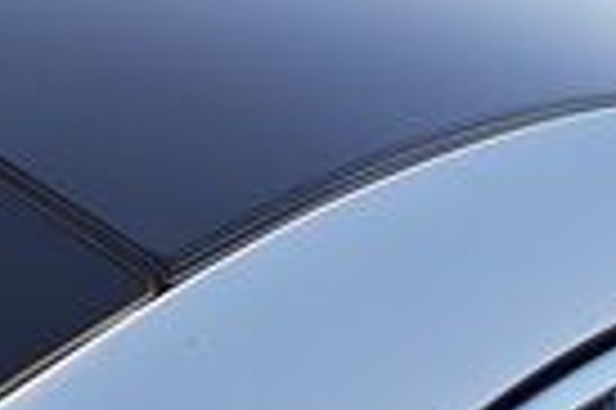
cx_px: 193
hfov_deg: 4.2
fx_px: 8306
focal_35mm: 486
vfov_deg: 2.8
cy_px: 1412
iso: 50
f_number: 1.8
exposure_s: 1/1089
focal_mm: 12.28
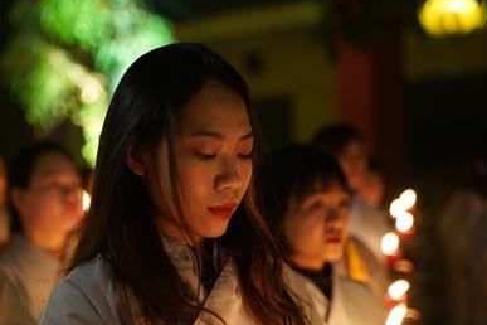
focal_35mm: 126
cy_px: 246
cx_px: 167
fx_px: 1704
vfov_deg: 10.9
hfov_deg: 16.2
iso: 3200
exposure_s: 1/80
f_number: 2.8
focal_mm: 75
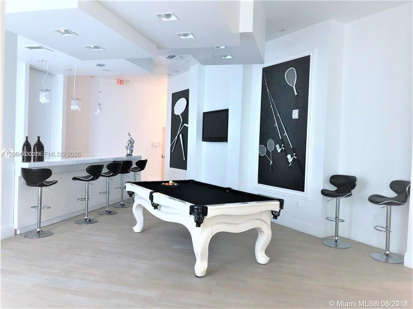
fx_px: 334
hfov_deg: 63.4
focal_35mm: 28
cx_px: 206
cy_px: 154
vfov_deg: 49.7
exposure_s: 1/60
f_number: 1.8
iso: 100
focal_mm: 3.99
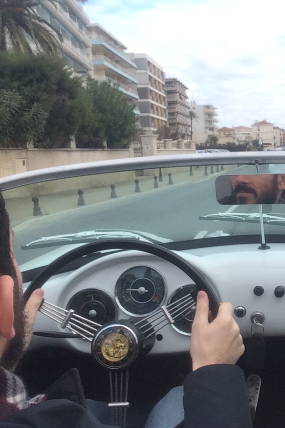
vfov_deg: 44.5
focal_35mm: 44
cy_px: 212
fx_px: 523
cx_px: 282
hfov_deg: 28.7
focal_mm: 2.15
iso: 50
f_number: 2.4
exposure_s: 1/605
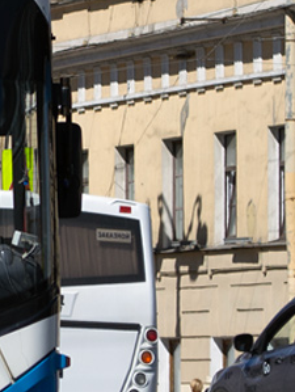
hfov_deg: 3.7
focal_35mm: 397
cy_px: -20
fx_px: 4506
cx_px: -319
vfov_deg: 5.0
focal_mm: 55
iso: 100
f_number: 5.6
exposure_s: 1/800
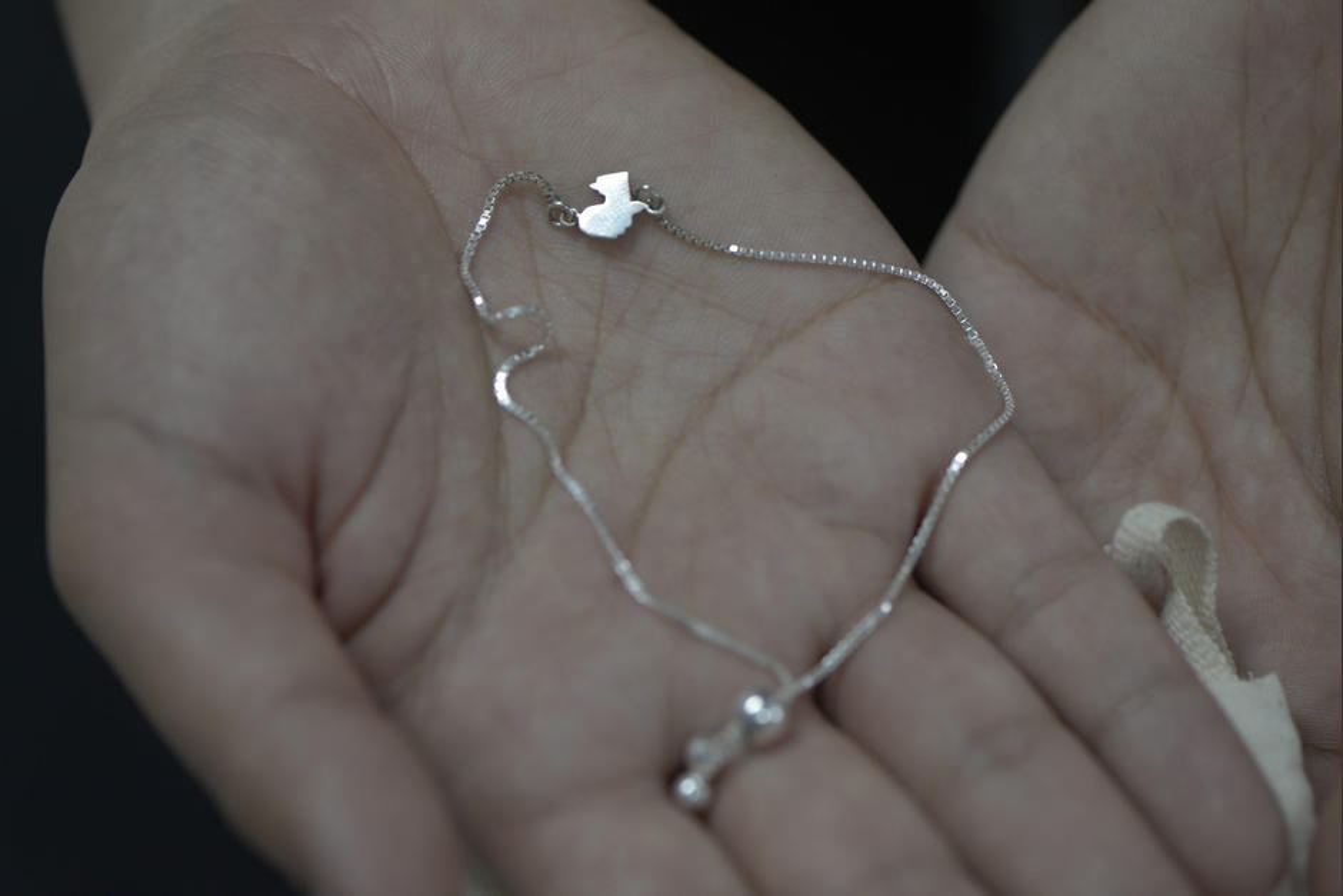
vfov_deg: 13.0
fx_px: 3917
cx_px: 672
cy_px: 448
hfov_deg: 19.5
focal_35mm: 105
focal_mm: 105
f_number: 6.3
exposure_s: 1/125
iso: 1600
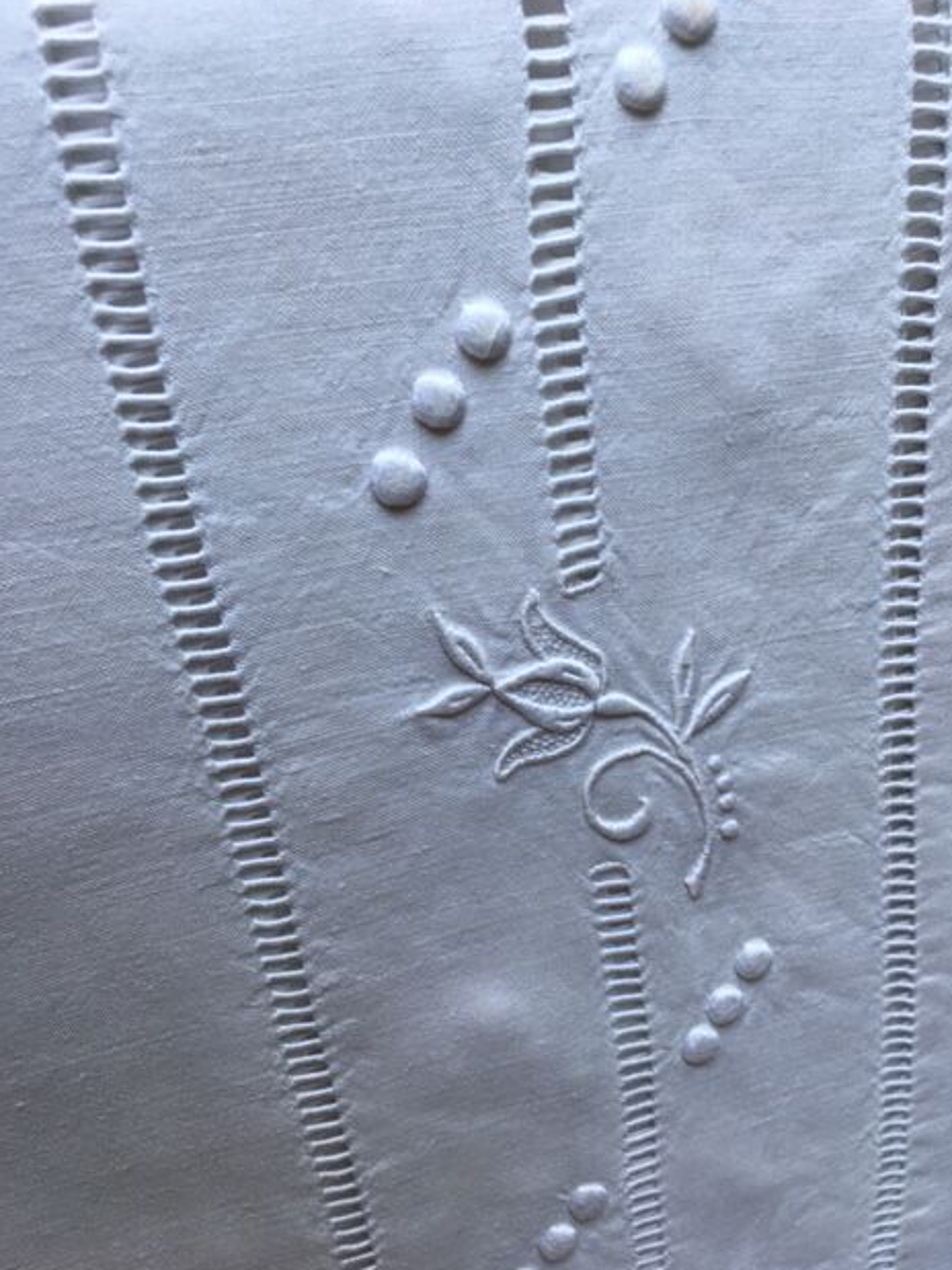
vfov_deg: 60.0
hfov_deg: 46.8
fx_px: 1100
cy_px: 628
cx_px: 474
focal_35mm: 30
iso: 25
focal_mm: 4.15
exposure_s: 1/50
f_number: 2.2
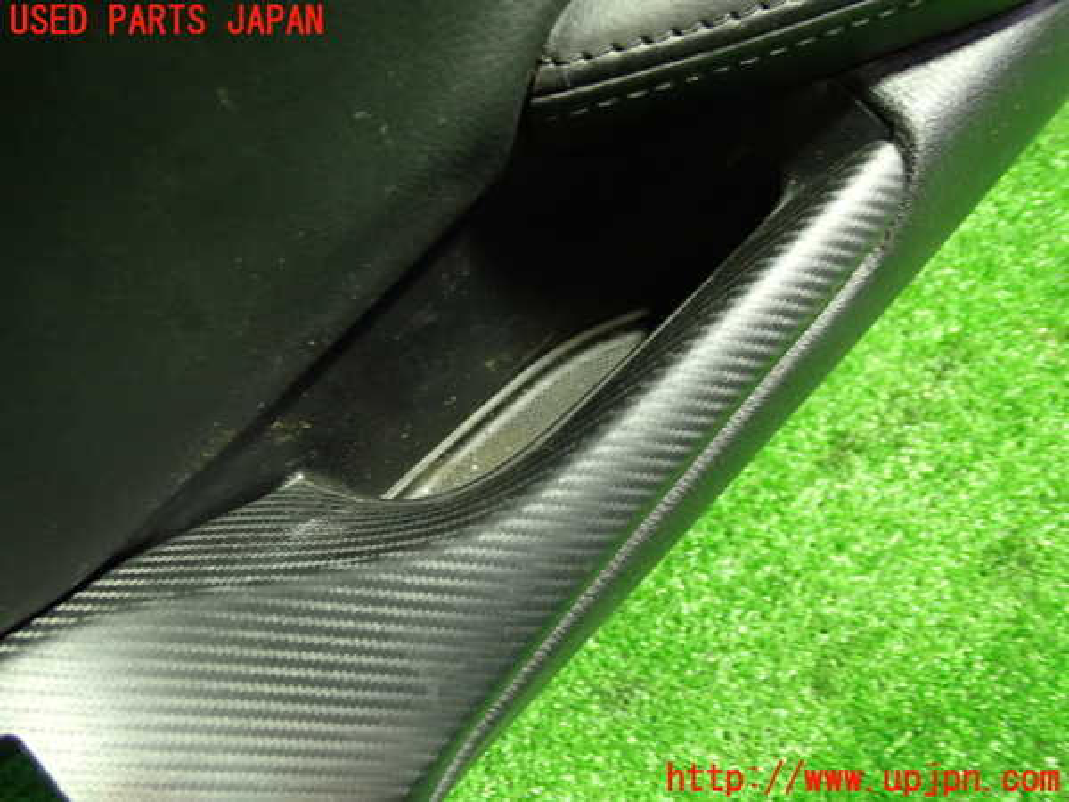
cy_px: 401
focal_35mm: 30
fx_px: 926
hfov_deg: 60.0
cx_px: 534
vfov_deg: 46.8
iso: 800
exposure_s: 1/25
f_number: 2.3
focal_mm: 5.4
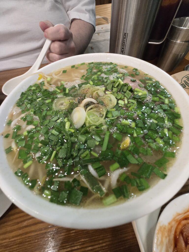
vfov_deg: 106.2
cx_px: 94
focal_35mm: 13
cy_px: 126
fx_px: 95
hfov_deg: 89.9
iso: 400
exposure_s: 1/60
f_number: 2.2
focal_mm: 1.7
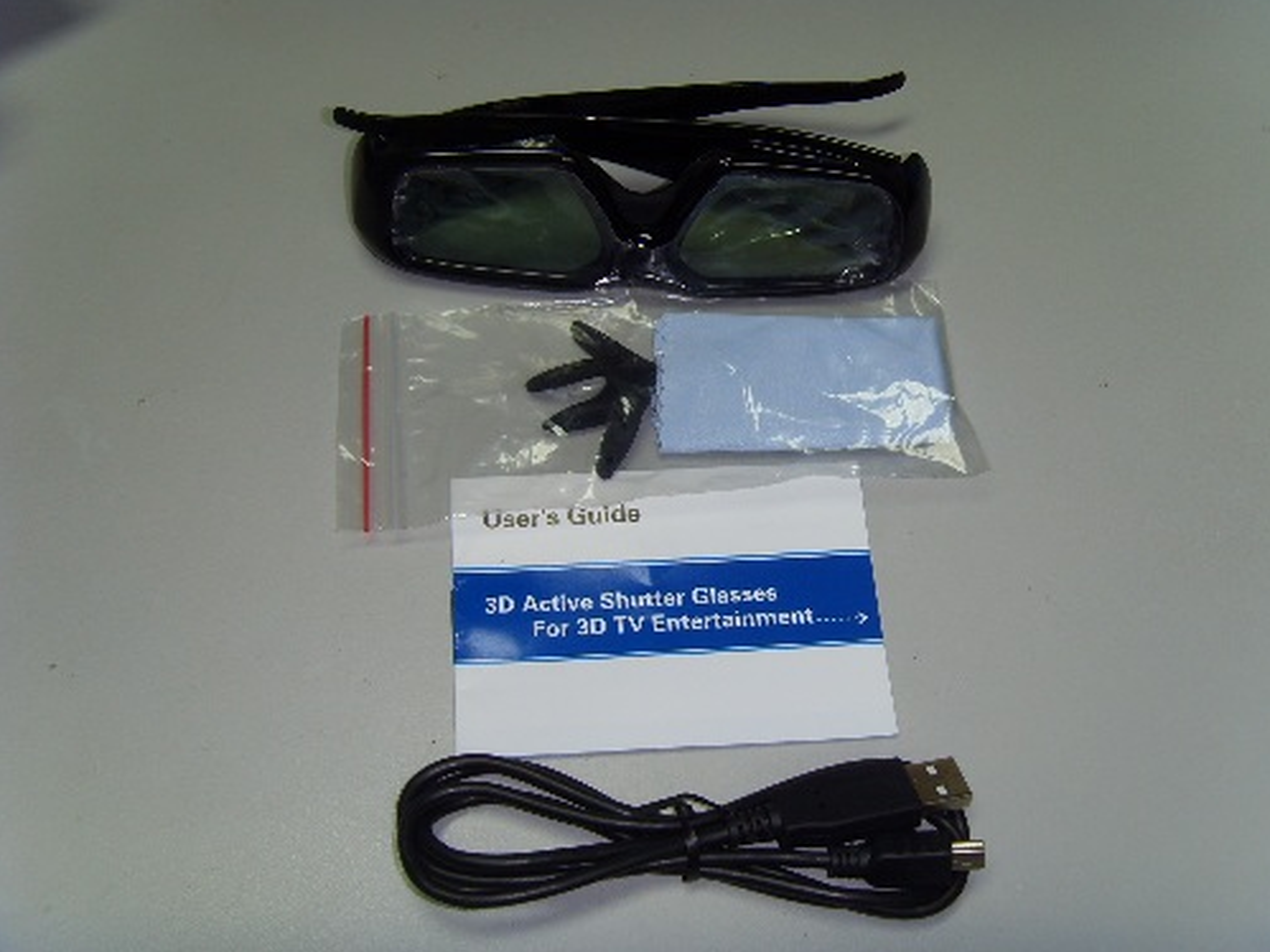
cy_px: 468
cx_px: 649
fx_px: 1467
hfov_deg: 46.8
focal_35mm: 40
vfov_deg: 35.9
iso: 100
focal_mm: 6.6
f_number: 3.5
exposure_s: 1/45
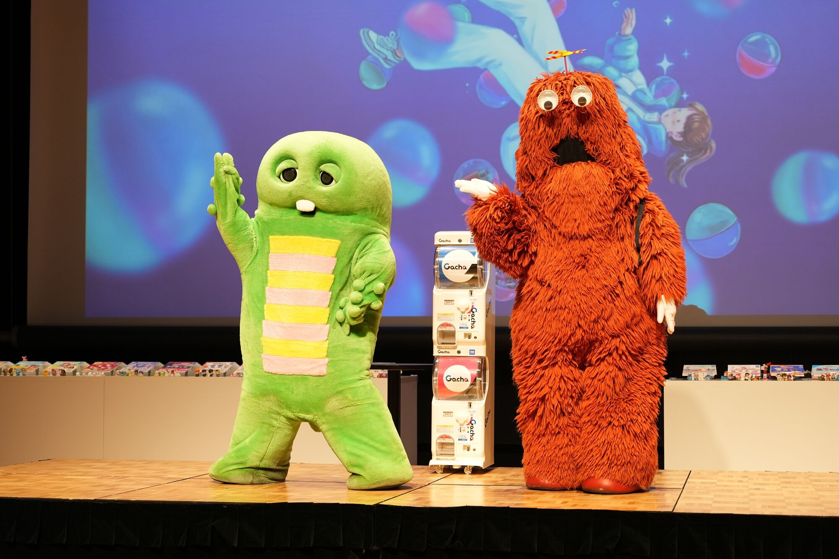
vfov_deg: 19.5
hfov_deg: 28.8
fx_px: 1631
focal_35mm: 70
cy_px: 280
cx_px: 420
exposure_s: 1/125
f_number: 4
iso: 1250
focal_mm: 70
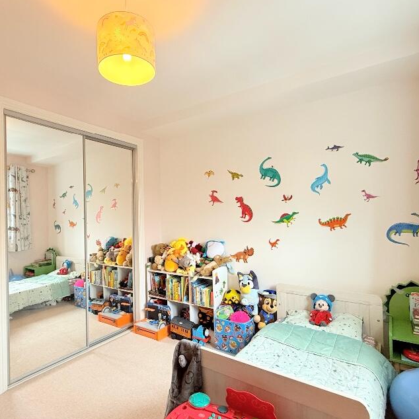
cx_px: 189
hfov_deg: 74.6
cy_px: 215
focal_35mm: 20
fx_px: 274
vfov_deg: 74.8
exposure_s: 1/50
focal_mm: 2.22
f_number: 2.2
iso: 200
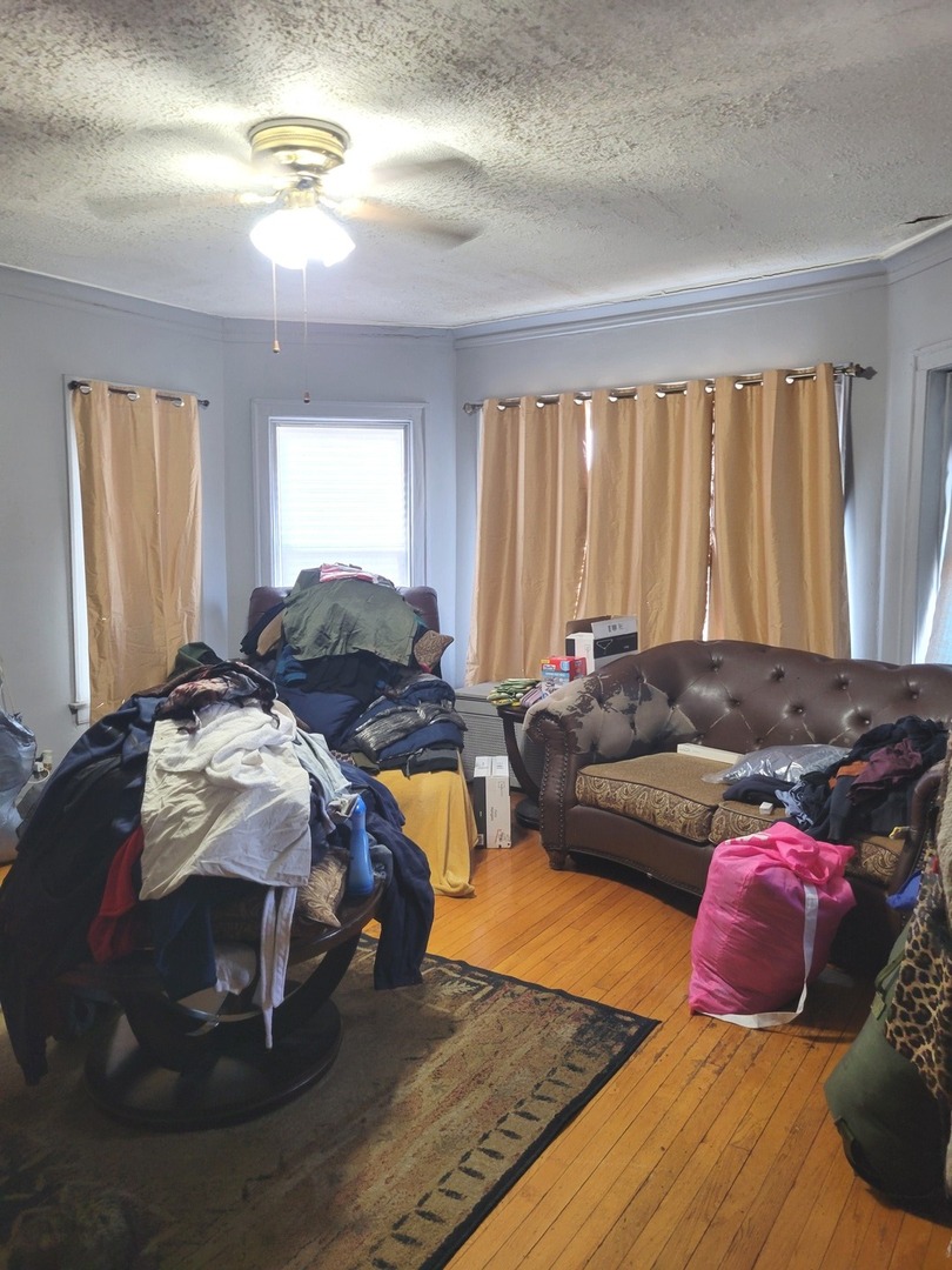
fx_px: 953
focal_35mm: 26
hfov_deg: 53.1
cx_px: 476
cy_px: 635
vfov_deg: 67.3
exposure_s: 1/40
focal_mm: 5.4
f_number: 1.8
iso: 200
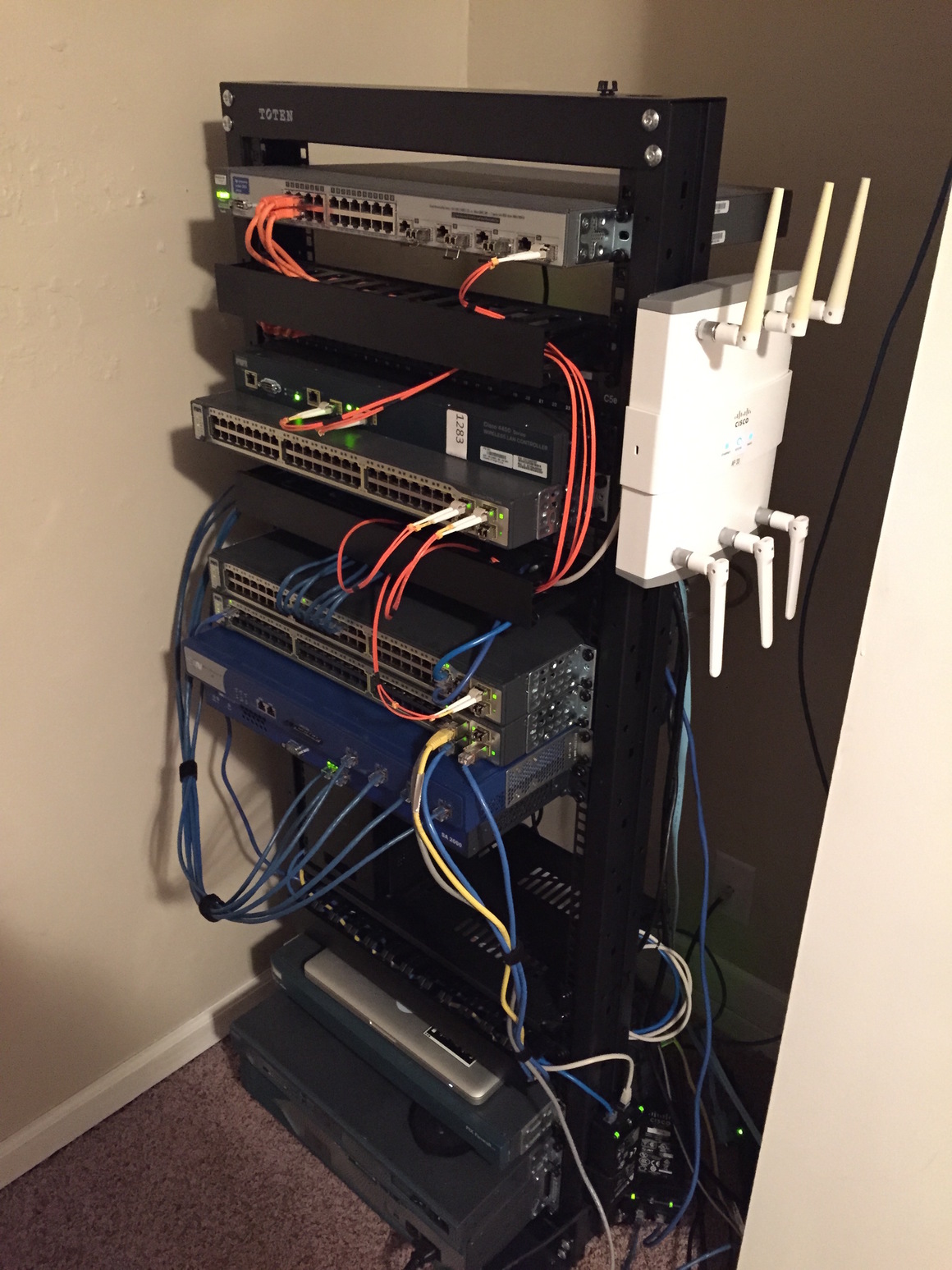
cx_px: 476
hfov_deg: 48.2
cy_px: 635
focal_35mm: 29
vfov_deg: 61.7
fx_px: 1064
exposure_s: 1/15
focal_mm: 4.15
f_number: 2.2
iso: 800
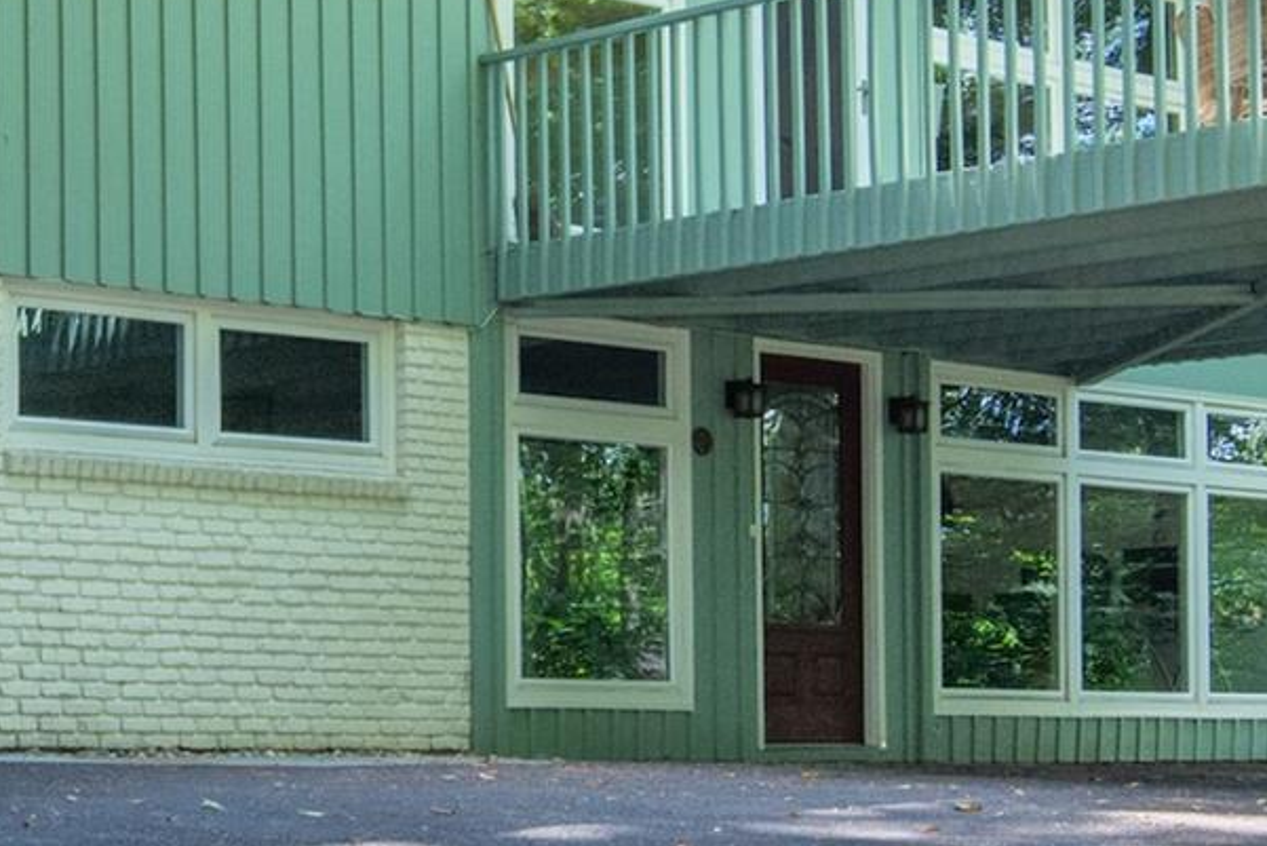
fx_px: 3238
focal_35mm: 92
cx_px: 160
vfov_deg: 14.9
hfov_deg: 21.7
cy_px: 330
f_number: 11
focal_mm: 18
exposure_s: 1/80
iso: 640
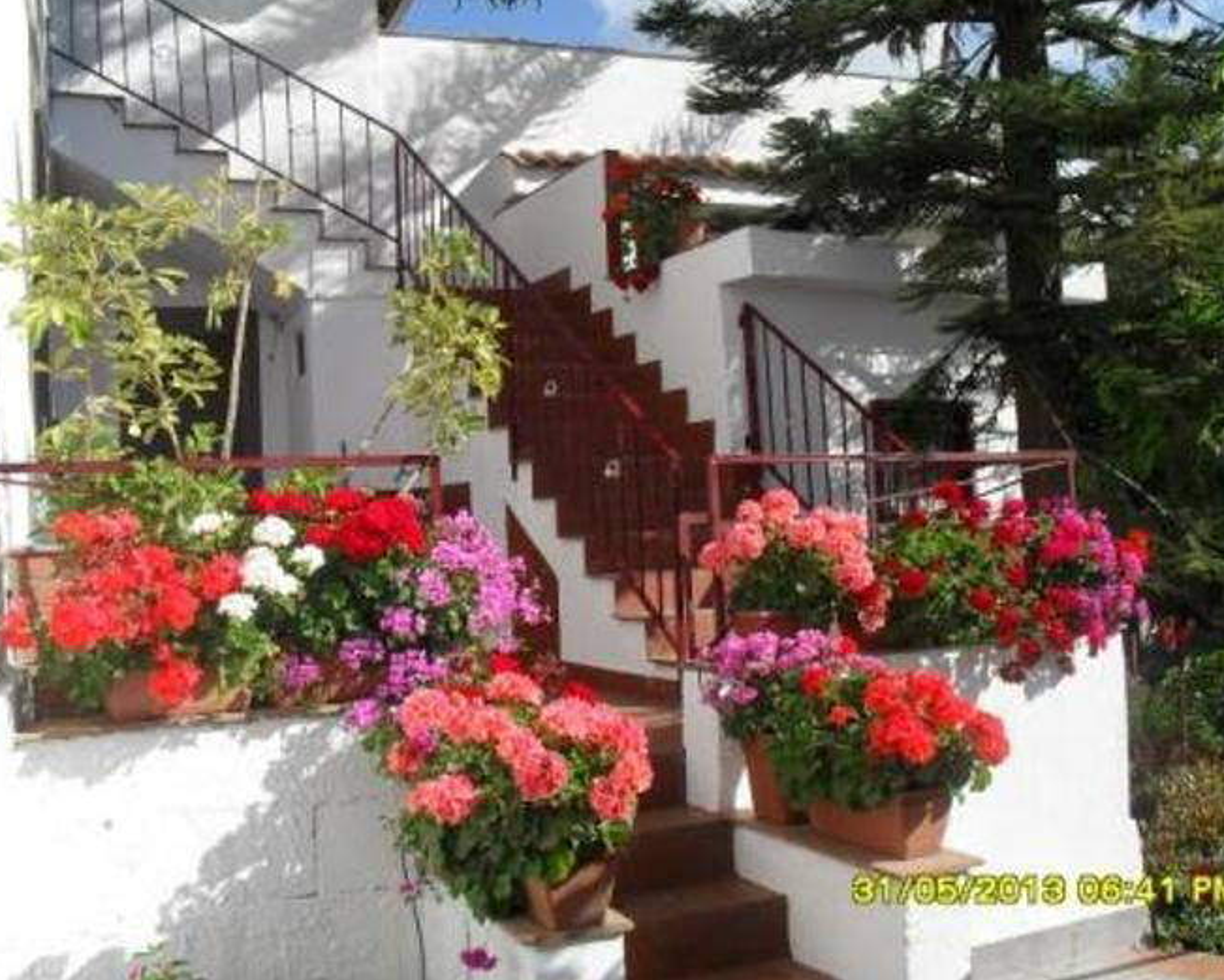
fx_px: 1341
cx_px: 638
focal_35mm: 37
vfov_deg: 40.1
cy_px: 488
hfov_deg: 49.1
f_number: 8.4
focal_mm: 6.3
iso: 100
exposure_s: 1/180
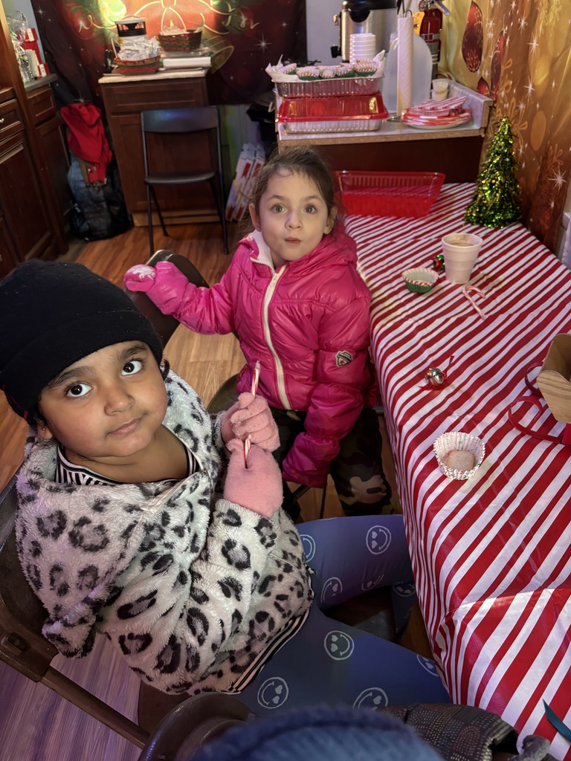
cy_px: 380
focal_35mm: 26
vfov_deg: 67.3
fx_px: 572
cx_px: 286
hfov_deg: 53.1
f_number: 1.6
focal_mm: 5.96
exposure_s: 1/60
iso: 250
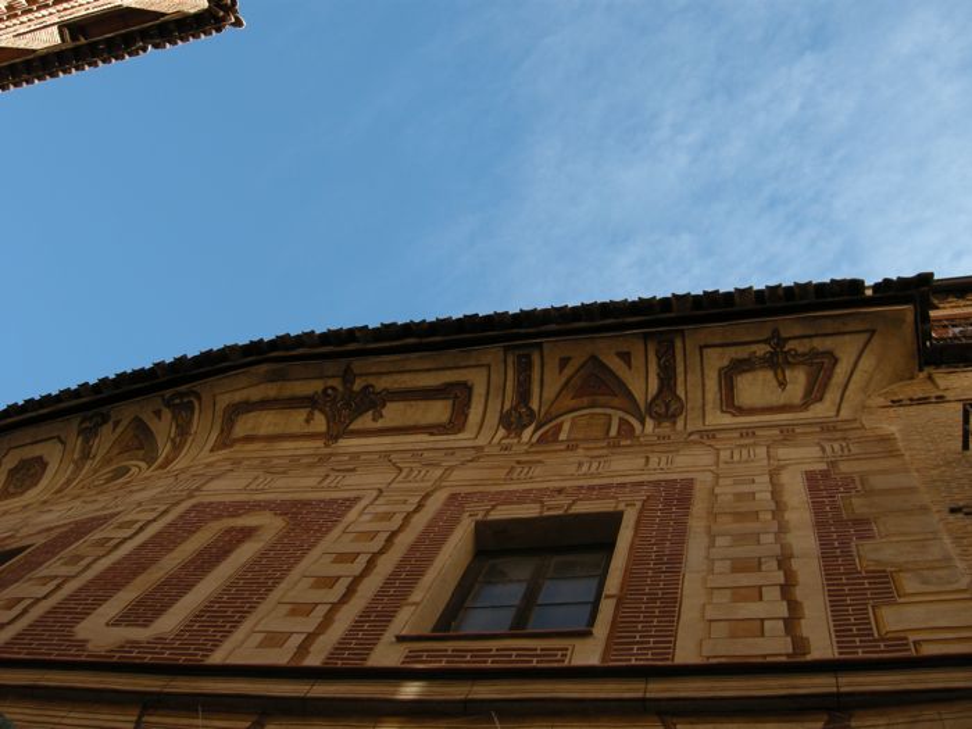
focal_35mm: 35
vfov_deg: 40.7
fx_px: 983
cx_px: 486
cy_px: 364
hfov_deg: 52.6
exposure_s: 1/184
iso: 64
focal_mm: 7.5
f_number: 4.3
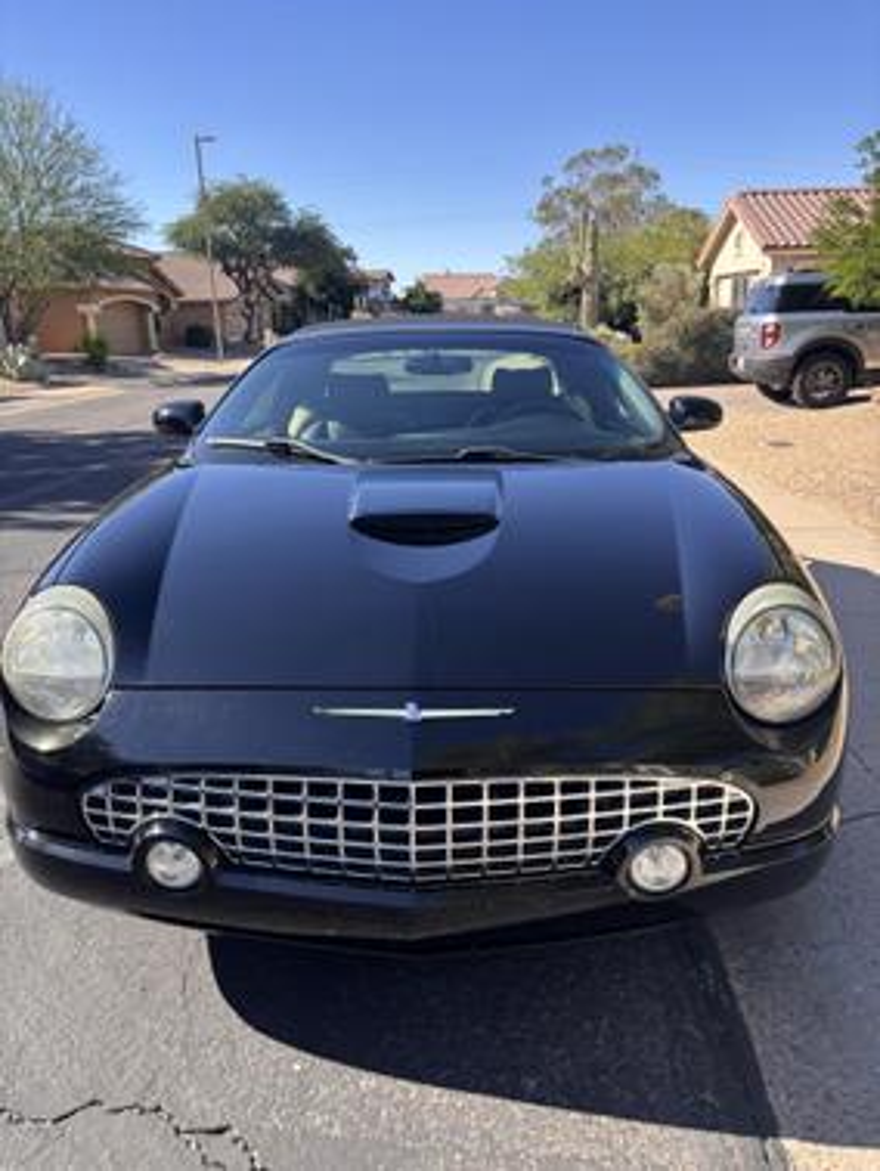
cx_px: 440
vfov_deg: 67.3
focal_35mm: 26
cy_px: 586
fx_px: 880
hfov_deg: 53.1
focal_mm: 5.96
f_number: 1.6
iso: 50
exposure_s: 1/978
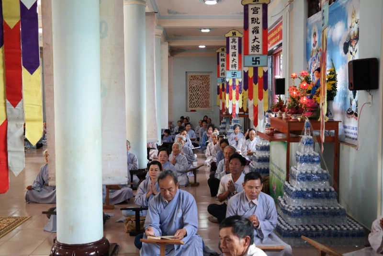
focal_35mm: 38
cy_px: 128
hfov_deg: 50.7
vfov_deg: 35.1
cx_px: 192
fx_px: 404
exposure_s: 1/50
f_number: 4
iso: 400
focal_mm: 25
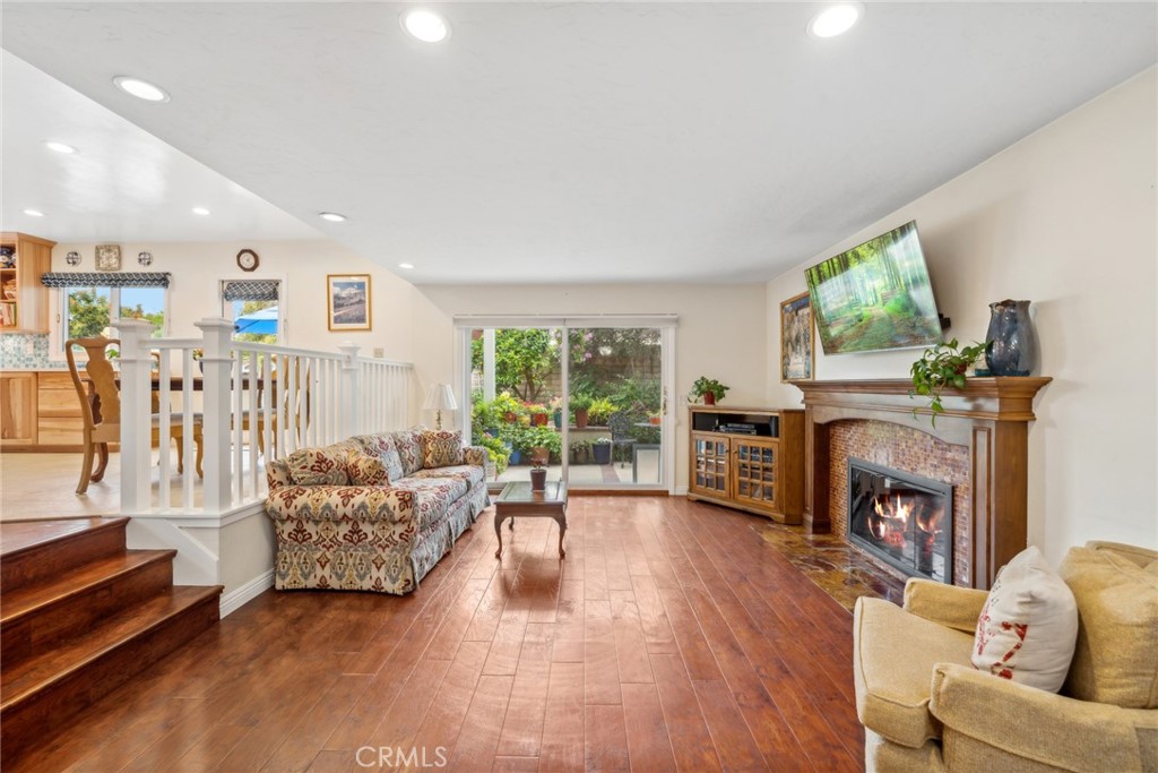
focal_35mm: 14
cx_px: 579
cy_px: 386
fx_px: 450
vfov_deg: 81.2
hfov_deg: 104.2
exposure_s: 1/8
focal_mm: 14
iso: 400
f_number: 8
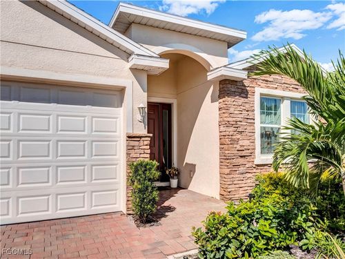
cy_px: 130
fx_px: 239
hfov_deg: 71.6
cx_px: 172
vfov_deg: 56.8
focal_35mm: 24
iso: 200
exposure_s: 1/1250
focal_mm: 12
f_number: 9
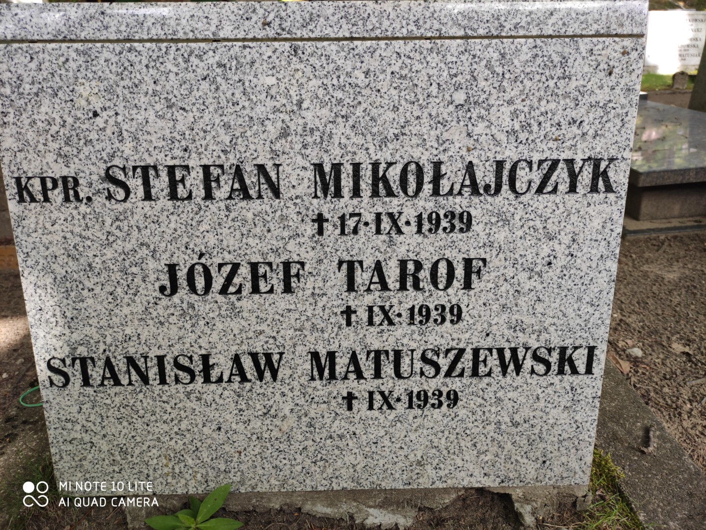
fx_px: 510
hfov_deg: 69.4
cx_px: 353
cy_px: 265
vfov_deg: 54.9
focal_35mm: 25
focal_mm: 5.43
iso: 131
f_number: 1.89
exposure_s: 1/100
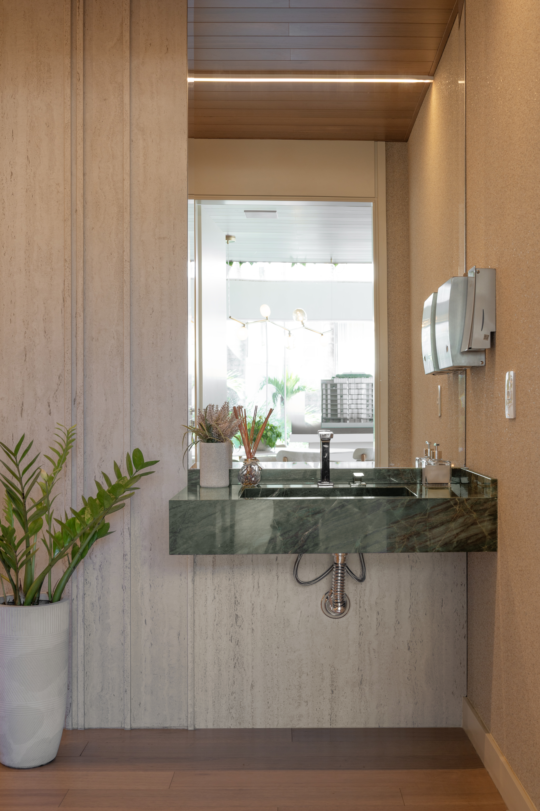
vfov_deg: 49.6
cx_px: 270
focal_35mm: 39
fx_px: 879
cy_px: 406
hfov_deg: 34.2
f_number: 8
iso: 50
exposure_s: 1/15
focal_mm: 39
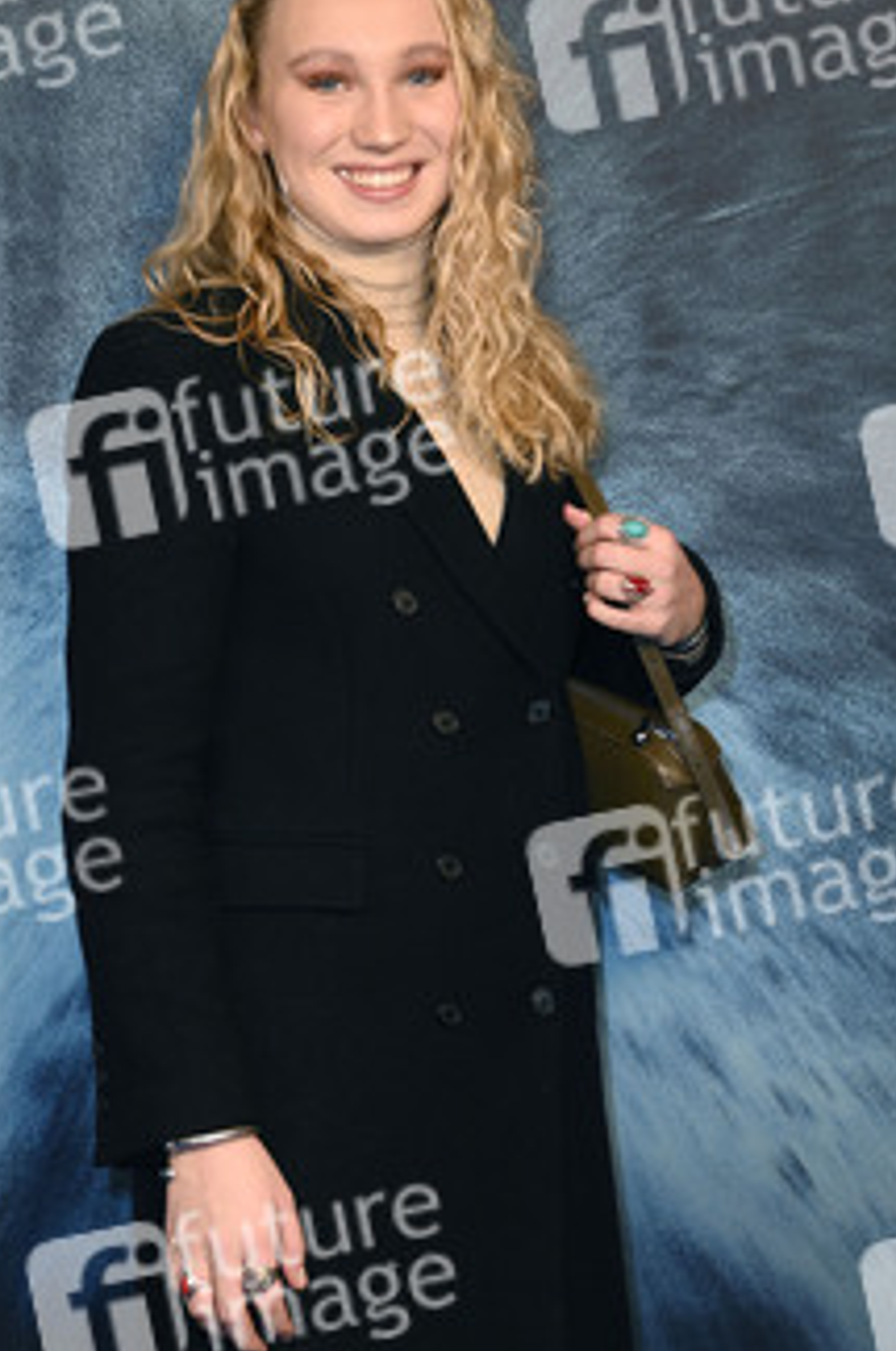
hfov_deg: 13.0
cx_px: 363
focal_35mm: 105
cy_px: 659
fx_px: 3932
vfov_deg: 19.5
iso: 1600
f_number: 5.6
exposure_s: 1/250
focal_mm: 85
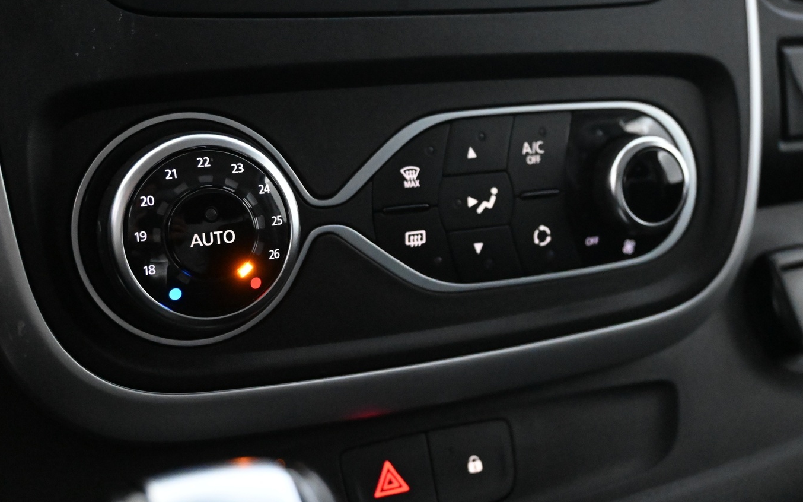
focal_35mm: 50
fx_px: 1101
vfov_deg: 25.7
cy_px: 220
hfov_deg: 40.1
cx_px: 430
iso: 9000
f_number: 4.5
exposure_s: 1/40
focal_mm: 27.5
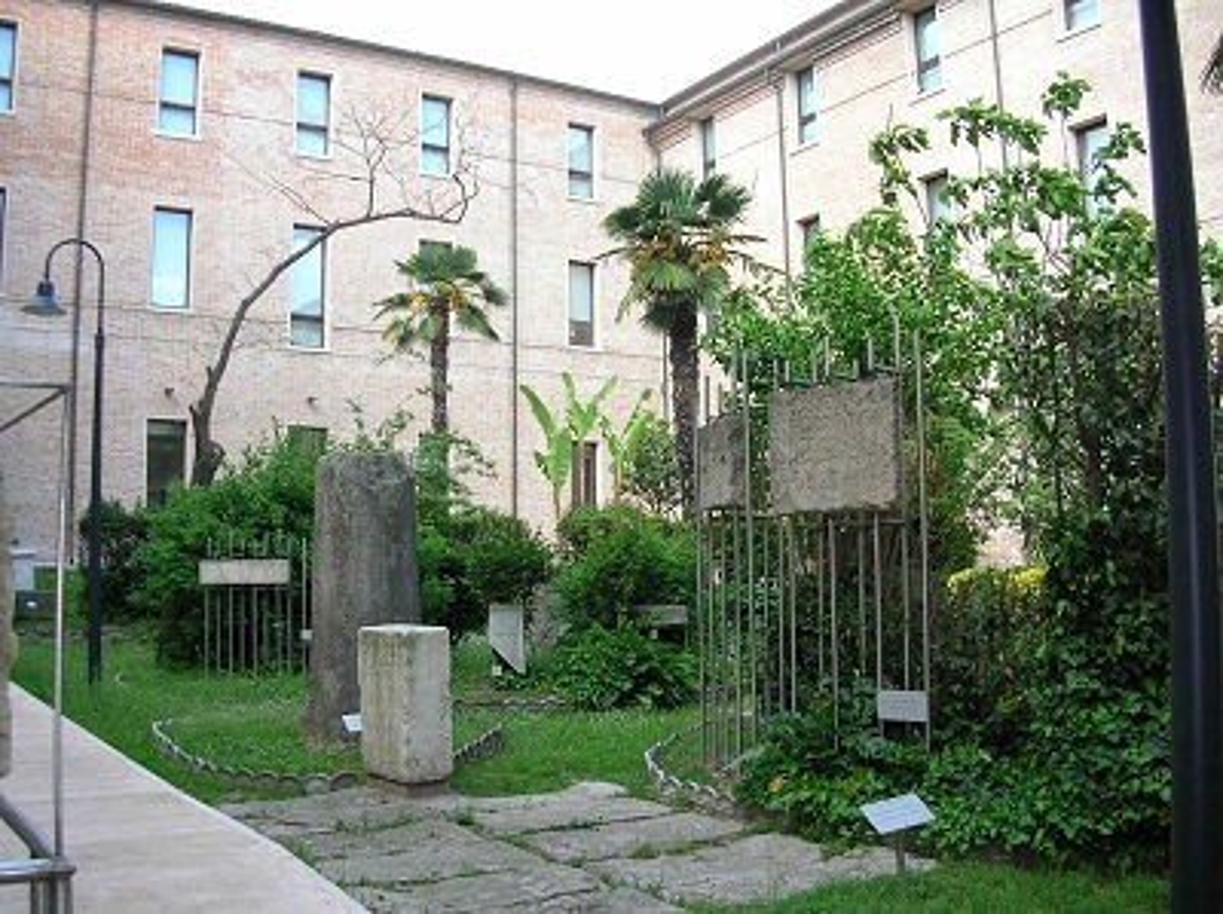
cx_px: 612
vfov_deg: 40.6
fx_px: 1235
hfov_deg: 52.7
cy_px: 457
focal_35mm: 35
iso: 71
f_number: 2.8
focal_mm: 5.8
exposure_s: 1/225
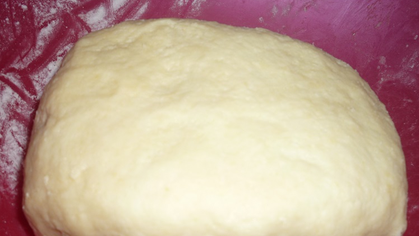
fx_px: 389
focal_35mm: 35
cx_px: 206
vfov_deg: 33.4
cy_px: 161
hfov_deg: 56.6
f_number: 3.3
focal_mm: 5.2
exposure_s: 1/30
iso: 100
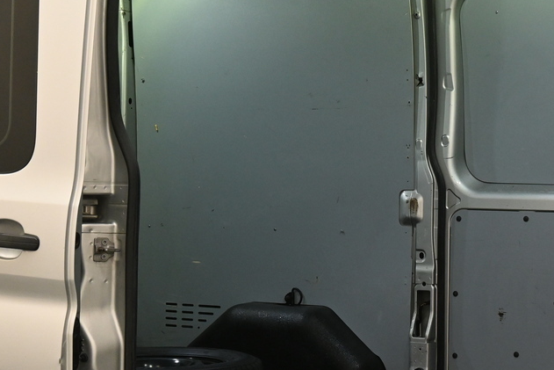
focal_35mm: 79
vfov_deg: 17.3
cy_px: 181
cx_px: 438
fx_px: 1215
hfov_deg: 25.3
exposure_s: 1/30
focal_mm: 20.5
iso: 900
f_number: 5.6
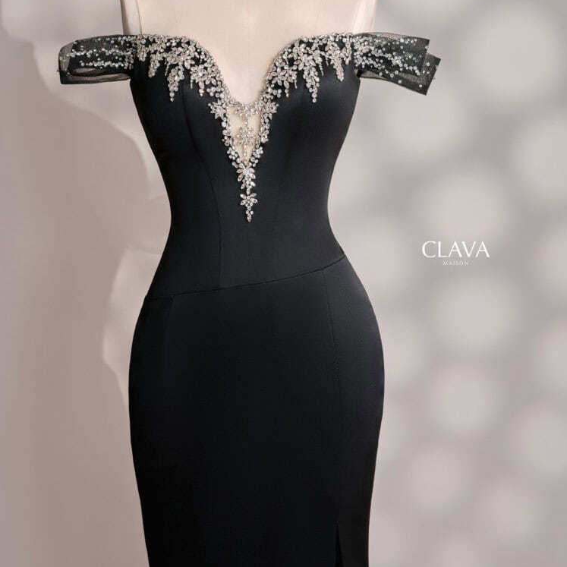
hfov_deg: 26.9
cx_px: 284
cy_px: 201
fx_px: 1186
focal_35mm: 64
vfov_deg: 26.8
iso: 1250
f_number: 6.3
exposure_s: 1/125
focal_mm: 50
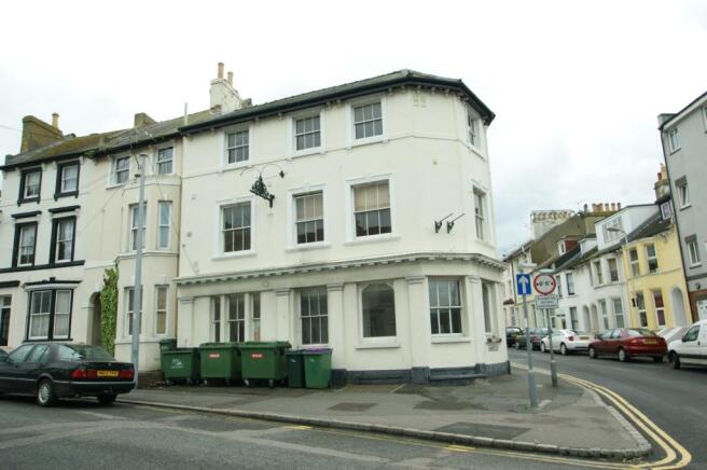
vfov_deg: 47.8
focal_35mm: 27
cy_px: 235
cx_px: 354
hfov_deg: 67.4
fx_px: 530
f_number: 4
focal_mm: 18
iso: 100
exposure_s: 1/500
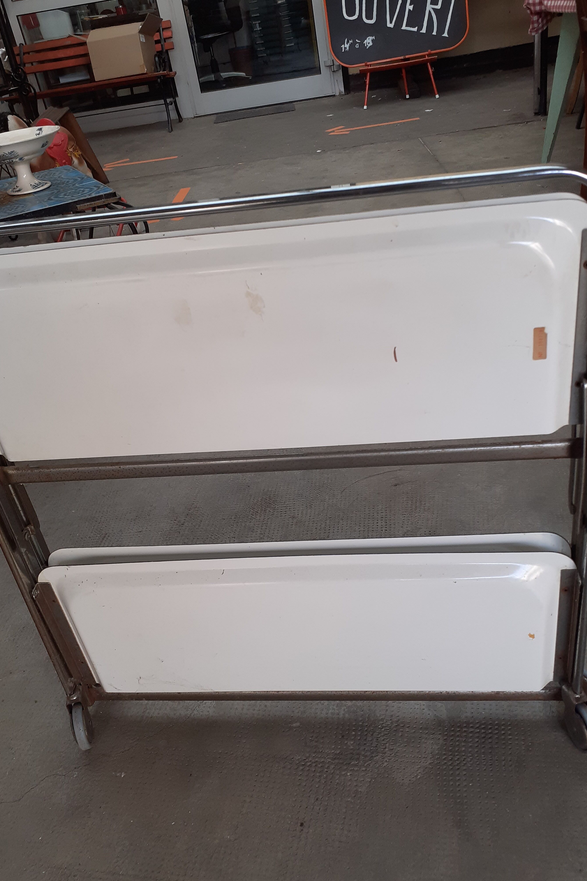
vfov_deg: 63.7
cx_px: 319
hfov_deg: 44.9
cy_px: 444
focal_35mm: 29
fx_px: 709
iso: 64
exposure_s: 1/100
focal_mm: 3.6
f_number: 1.9
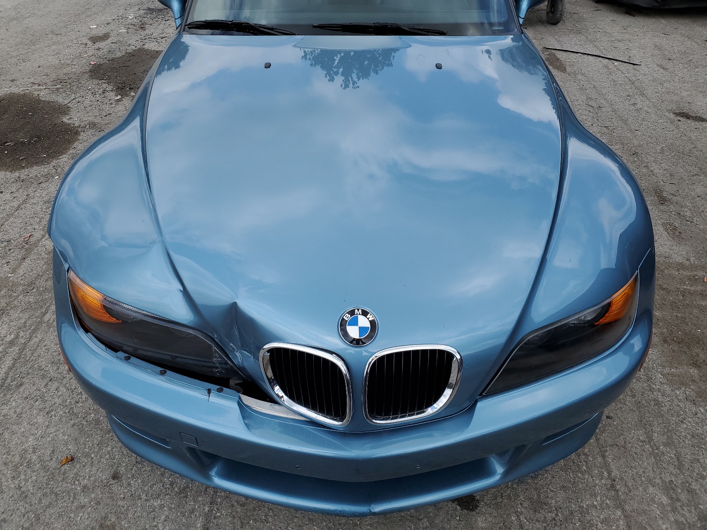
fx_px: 531
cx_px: 354
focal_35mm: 26
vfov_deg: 53.1
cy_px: 265
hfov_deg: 67.3
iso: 50
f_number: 1.5
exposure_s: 1/2500
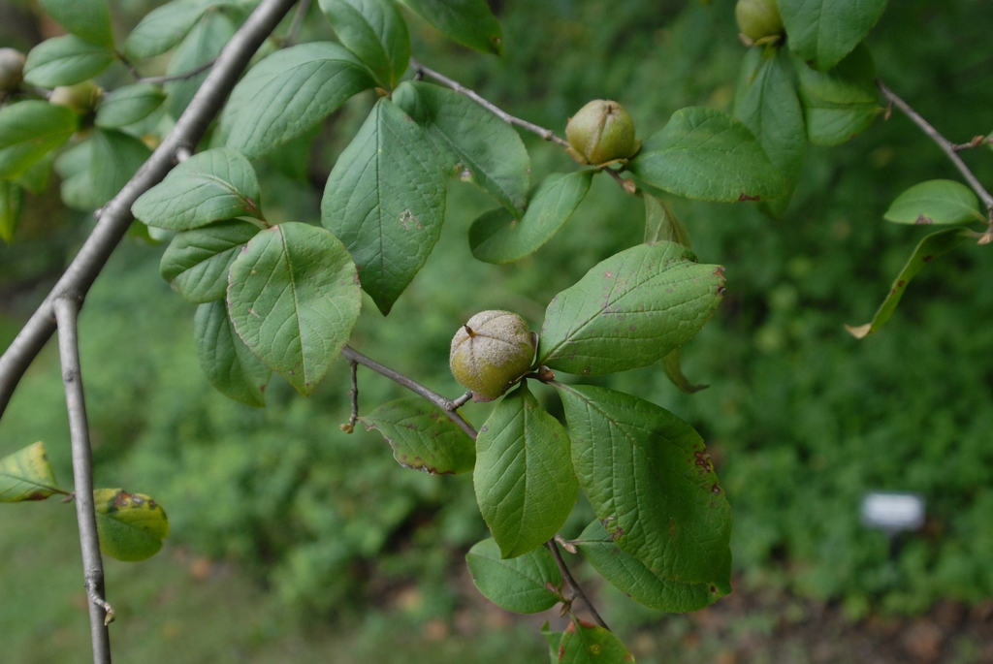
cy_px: 332
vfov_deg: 32.0
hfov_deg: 46.4
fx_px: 1160
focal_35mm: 42
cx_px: 496
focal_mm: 28
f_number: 4.5
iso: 400
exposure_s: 1/80
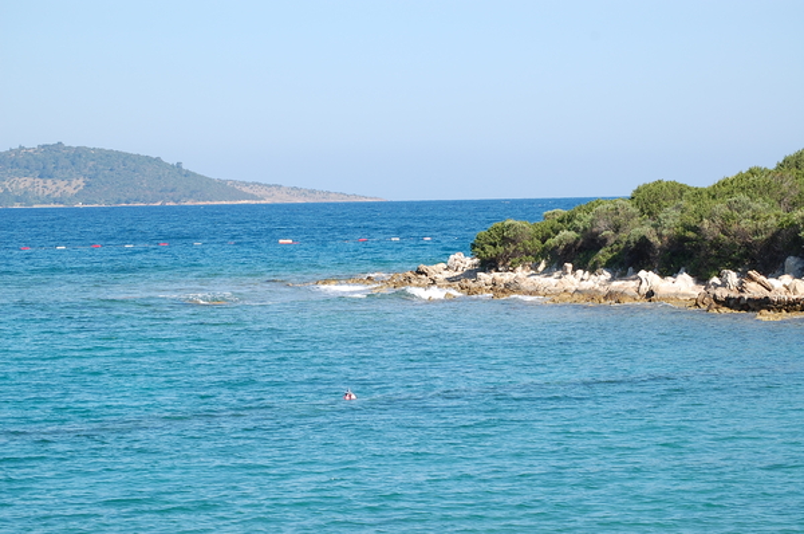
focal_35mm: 120
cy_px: 267
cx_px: 402
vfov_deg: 11.4
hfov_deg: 17.1
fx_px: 2676
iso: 200
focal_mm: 80
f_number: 10
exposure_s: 1/320
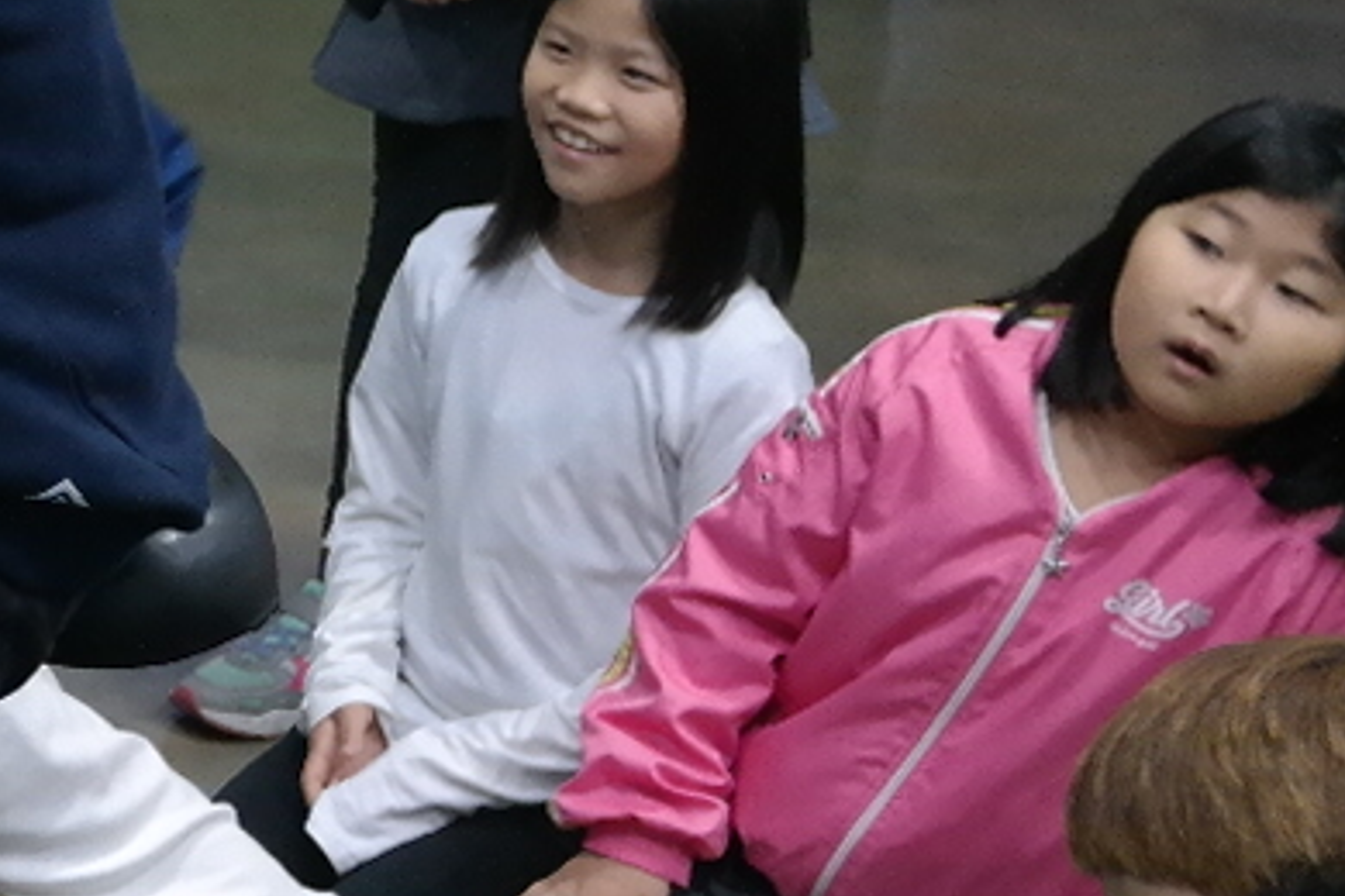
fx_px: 4969
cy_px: -28
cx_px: -1131
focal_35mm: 133
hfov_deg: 13.7
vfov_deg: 10.2
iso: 800
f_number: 3.5
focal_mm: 20
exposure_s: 1/40
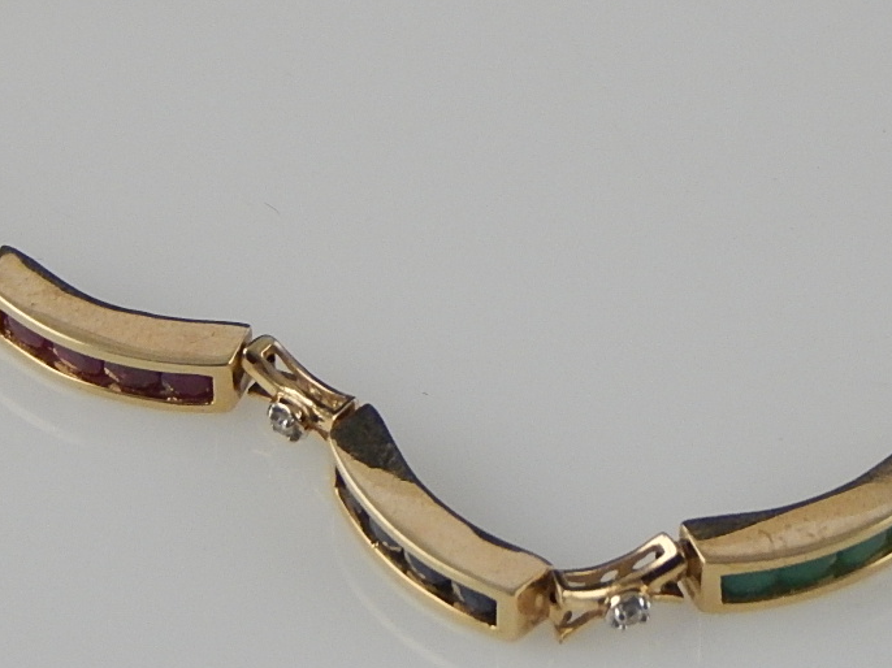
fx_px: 8475
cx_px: 632
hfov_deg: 6.0
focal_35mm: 329
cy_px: 142
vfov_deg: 4.5
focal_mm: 25.3
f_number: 4.9
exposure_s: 1/100
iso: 400
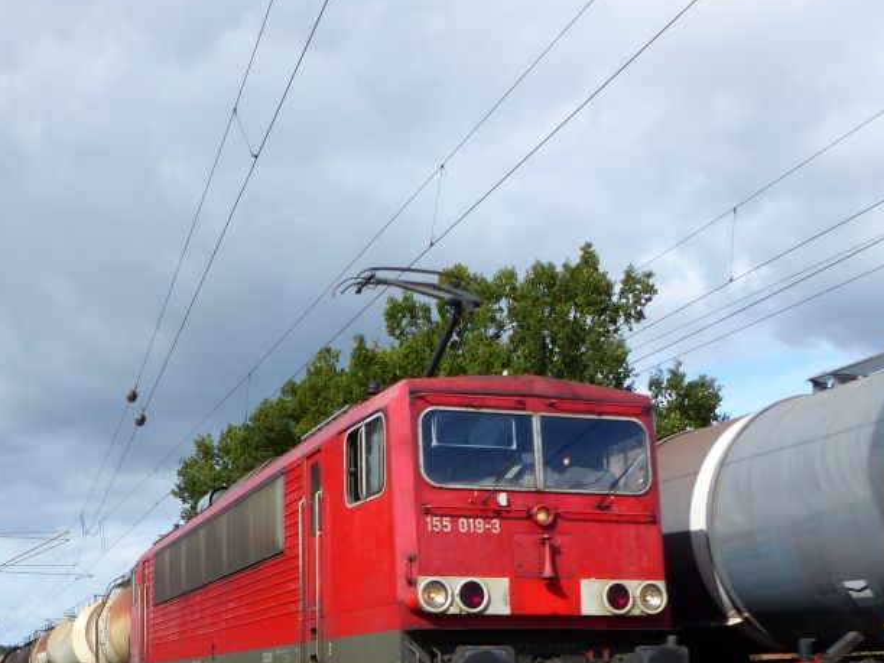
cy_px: 586
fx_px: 1302
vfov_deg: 27.6
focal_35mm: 51
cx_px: 376
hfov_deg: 37.4
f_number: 4
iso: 100
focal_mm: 4.7
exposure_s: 1/500
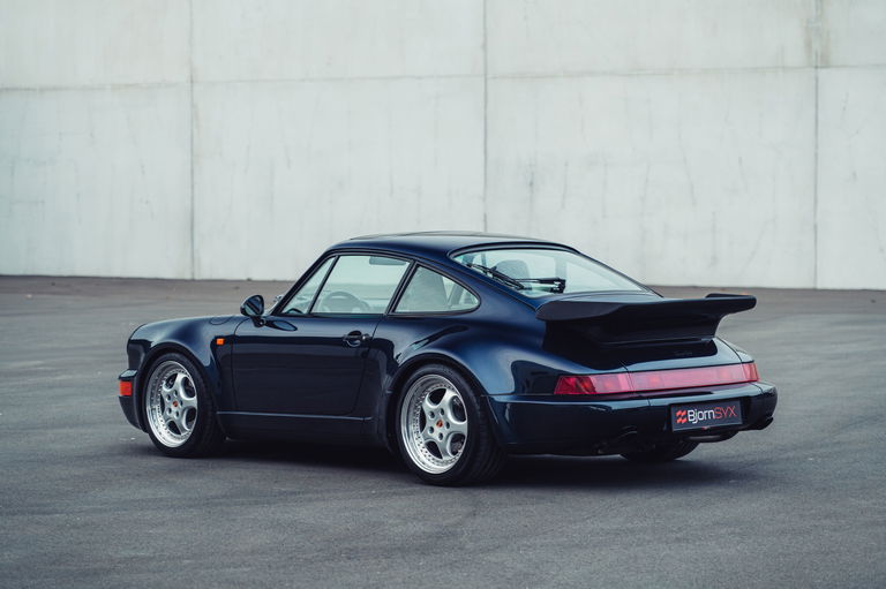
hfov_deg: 22.2
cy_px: 294
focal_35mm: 92
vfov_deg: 14.8
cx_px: 443
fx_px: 2263
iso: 800
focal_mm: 92
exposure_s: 1/125
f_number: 3.5
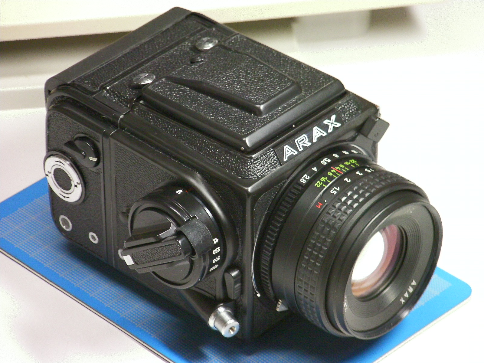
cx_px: 242
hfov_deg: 10.4
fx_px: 2657
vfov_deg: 7.8
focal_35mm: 190
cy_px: 182
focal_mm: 34
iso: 400
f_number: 3.7
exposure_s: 1/27.1
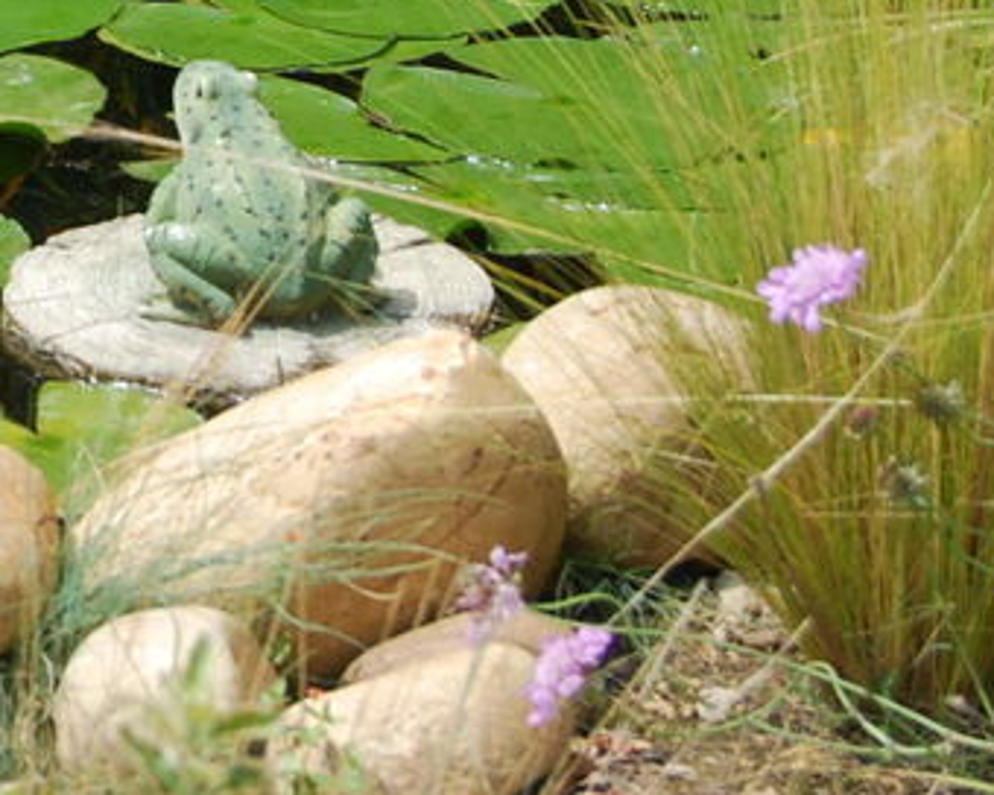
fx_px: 7531
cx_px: -425
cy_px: -272
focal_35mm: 256
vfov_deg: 6.0
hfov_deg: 7.4
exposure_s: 1/125
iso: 100
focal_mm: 46
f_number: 8
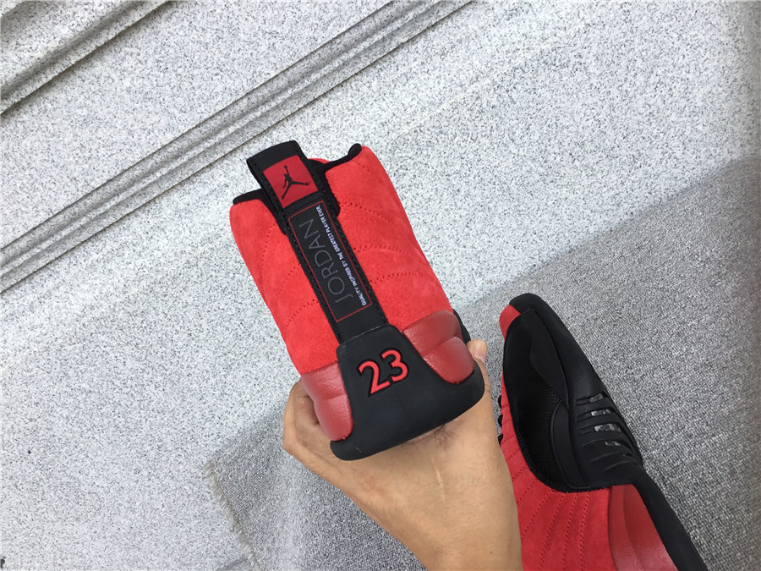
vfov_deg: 45.4
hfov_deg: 58.4
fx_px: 682
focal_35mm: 31
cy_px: 286
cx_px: 380
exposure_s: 1/248
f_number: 2.4
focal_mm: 3.3
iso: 25
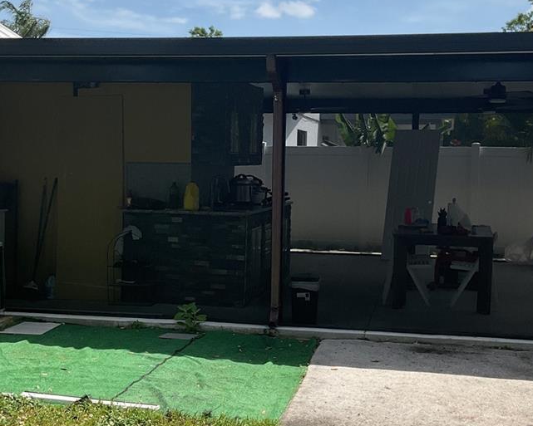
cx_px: 267
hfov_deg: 35.4
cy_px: 226
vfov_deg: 28.6
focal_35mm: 53
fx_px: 836
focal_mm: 3
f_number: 1.8
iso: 16
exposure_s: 1/2227
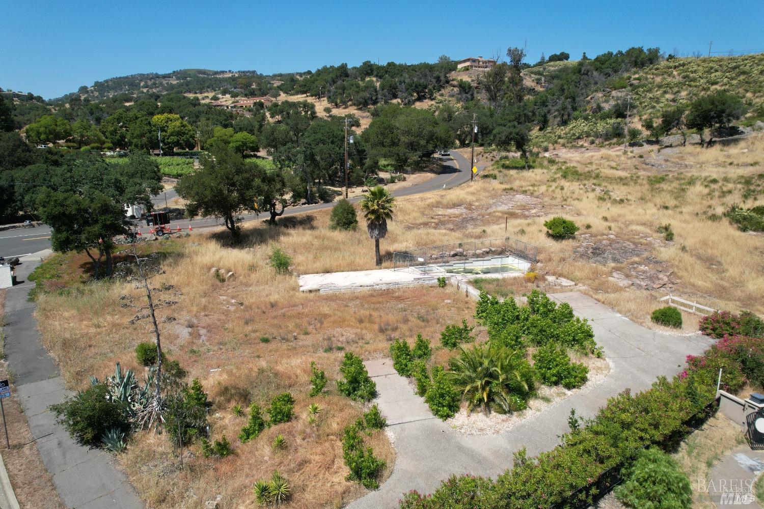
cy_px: 254
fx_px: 467
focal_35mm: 22
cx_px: 382
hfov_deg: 78.6
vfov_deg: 57.2
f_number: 2.8
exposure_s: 1/1600
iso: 110
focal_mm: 8.38
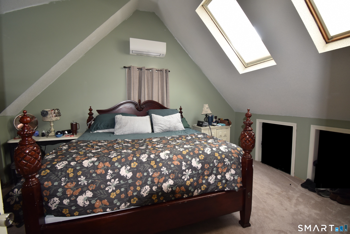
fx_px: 146
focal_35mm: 15
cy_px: 117
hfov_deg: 100.4
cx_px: 175
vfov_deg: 77.3
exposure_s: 1/15
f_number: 4.5
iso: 280
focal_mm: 10
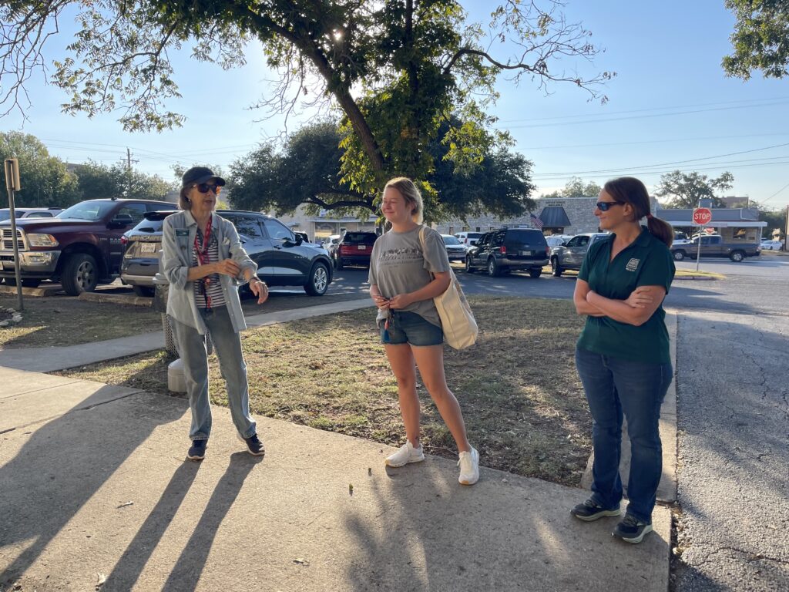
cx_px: 394
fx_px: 570
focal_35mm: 25
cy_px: 296
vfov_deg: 54.9
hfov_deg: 69.4
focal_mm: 5.1
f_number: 1.6
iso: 32
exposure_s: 1/1513
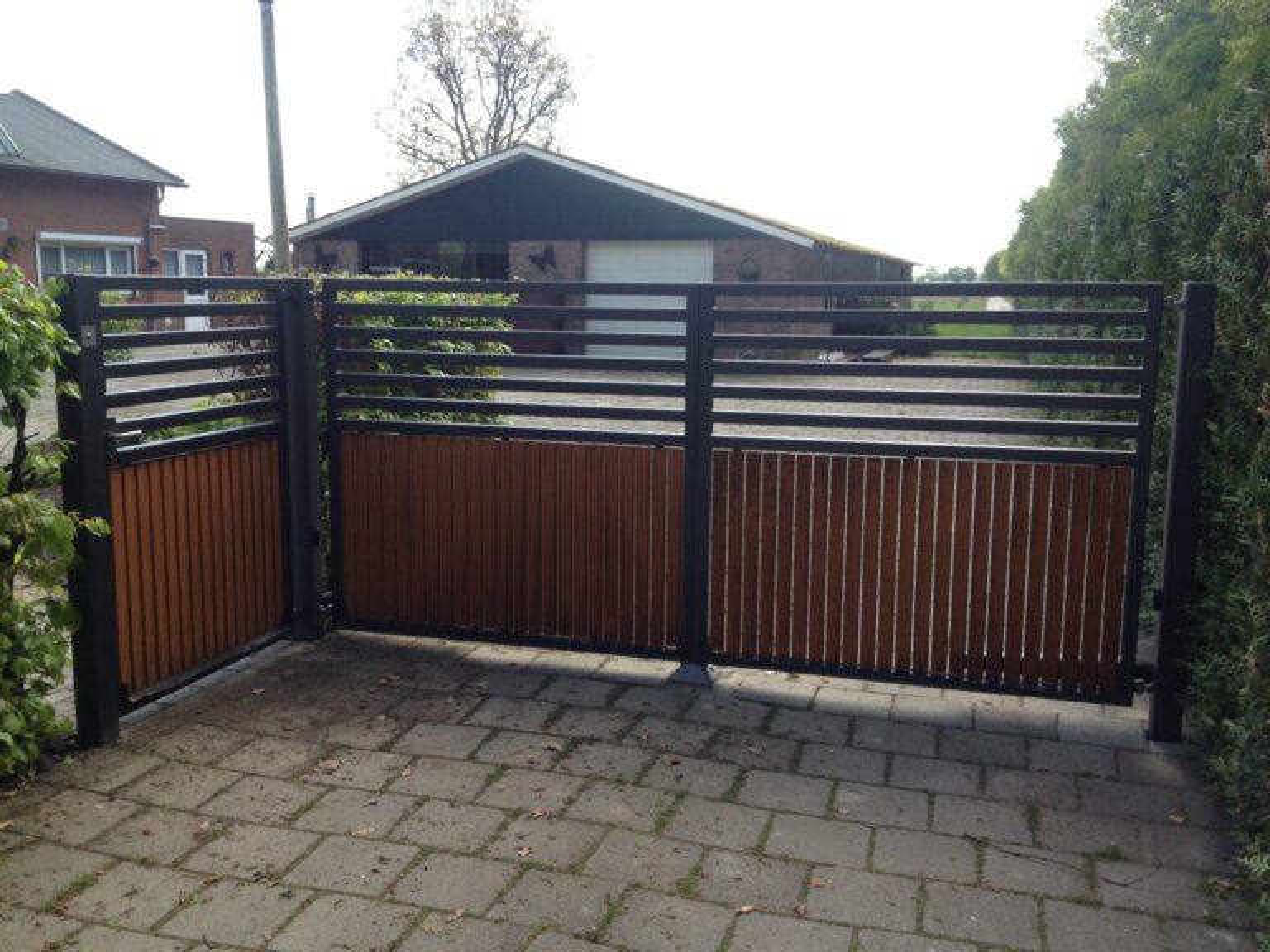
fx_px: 1284
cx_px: 635
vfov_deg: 40.7
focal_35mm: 35
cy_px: 476
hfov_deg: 52.6
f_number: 2.4
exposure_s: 1/484
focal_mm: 4.28
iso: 50
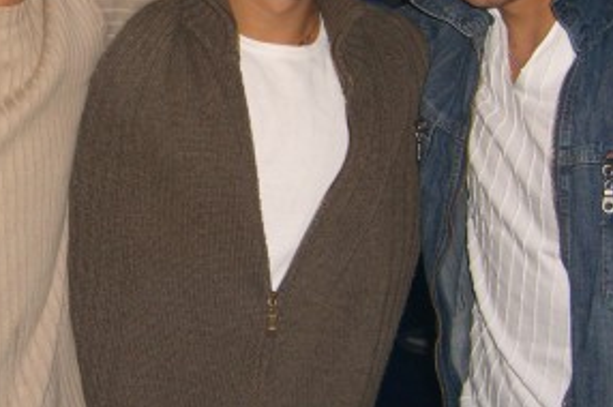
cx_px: 152
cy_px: 88
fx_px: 1412
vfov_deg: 16.3
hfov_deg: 24.2
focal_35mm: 83
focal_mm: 7.9
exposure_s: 1/60
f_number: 2.8
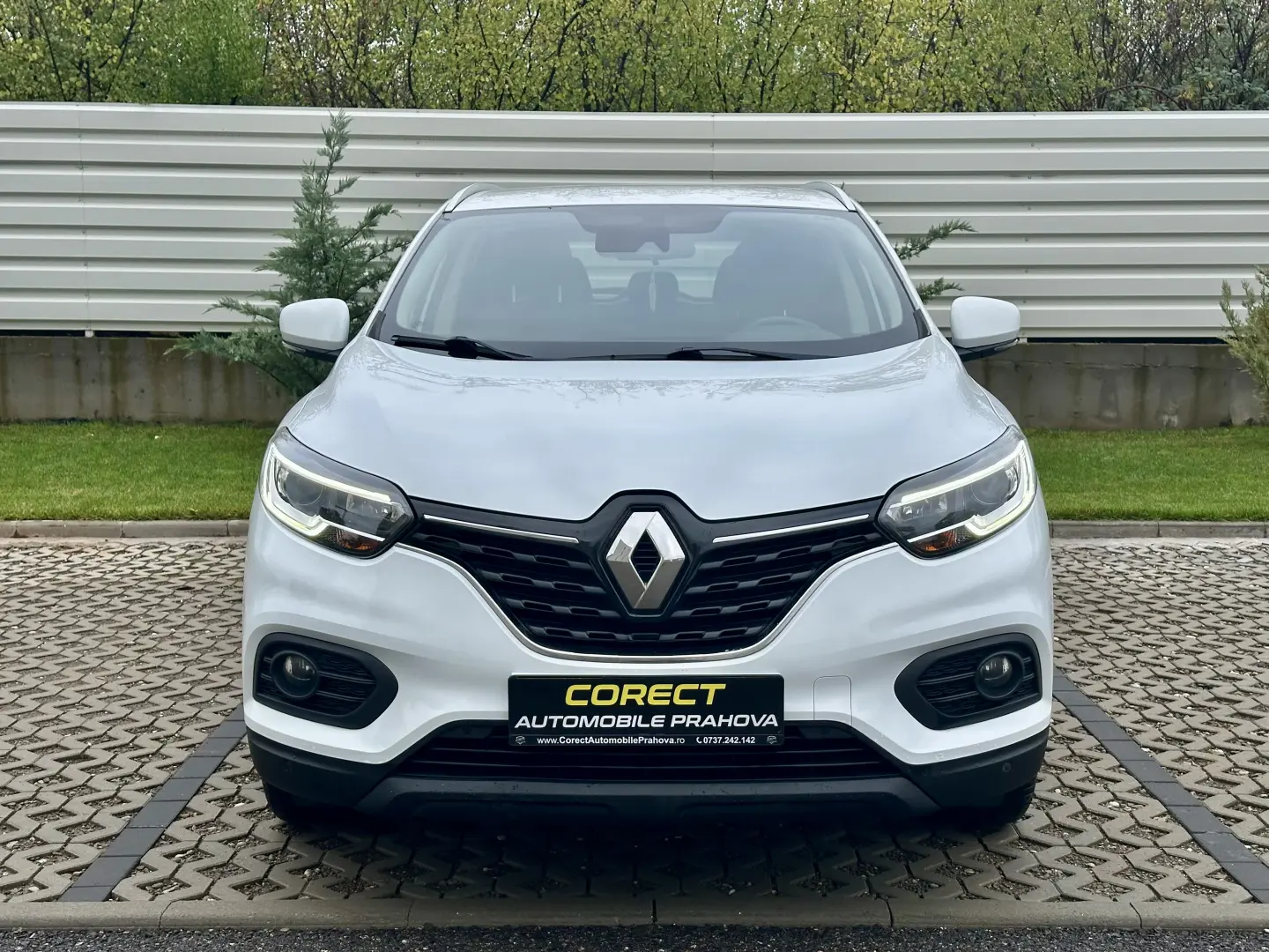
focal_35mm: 48
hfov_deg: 39.7
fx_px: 1760
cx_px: 634
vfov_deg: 30.3
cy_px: 476
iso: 64
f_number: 1.78
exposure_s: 1/1323
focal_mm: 6.86
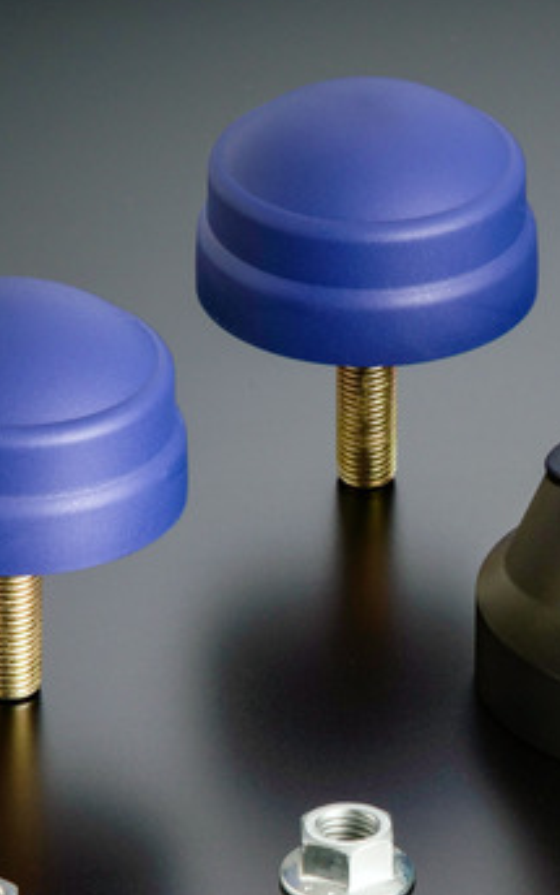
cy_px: 571
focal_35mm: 427
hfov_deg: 3.1
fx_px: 10427
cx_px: 617
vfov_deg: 4.9
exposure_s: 1/200
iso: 400
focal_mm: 180
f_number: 22
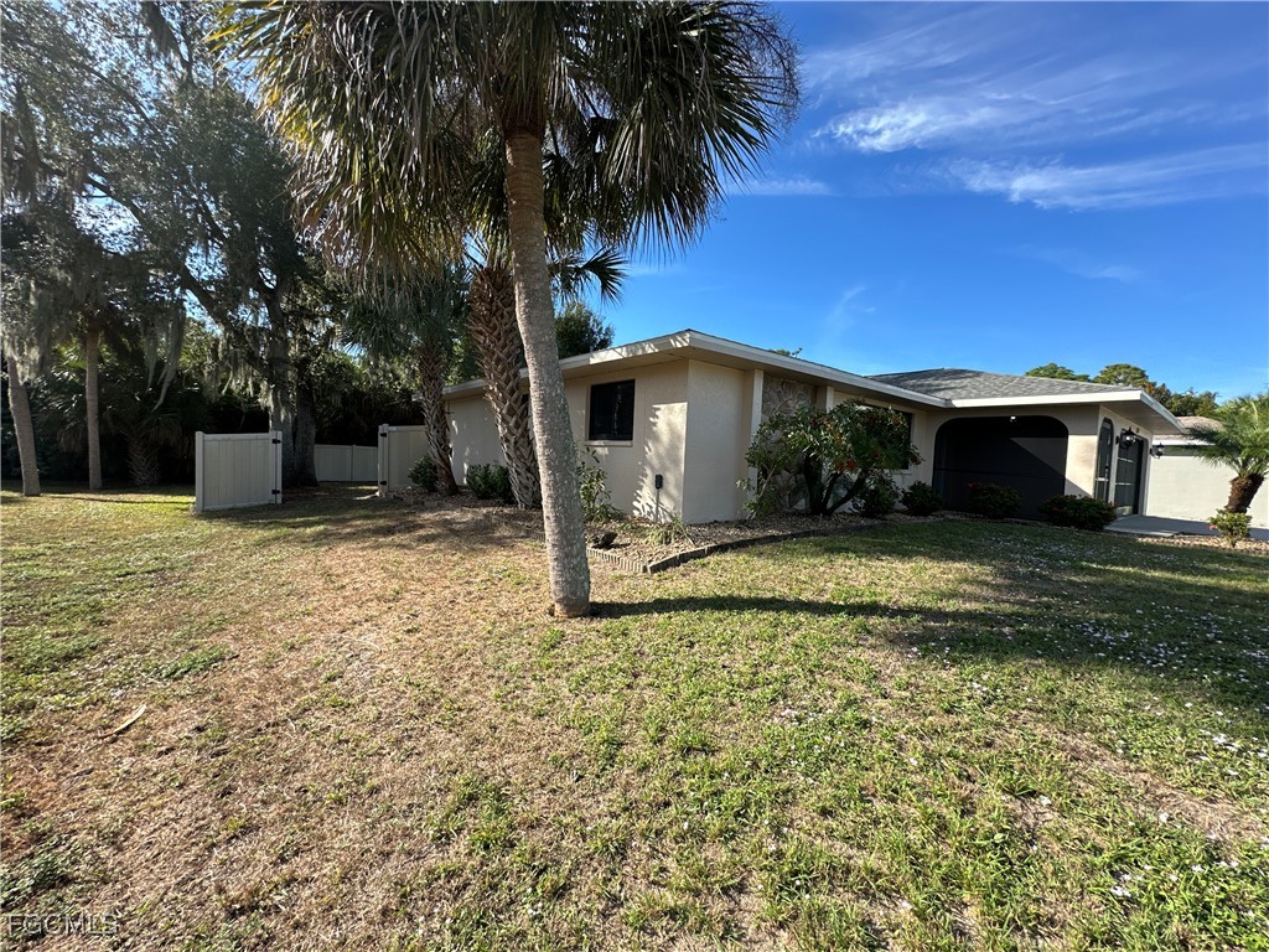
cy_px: 476
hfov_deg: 102.1
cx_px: 634
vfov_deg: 85.7
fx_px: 513
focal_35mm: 14
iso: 40
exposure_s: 1/818
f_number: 2.2
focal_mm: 2.22
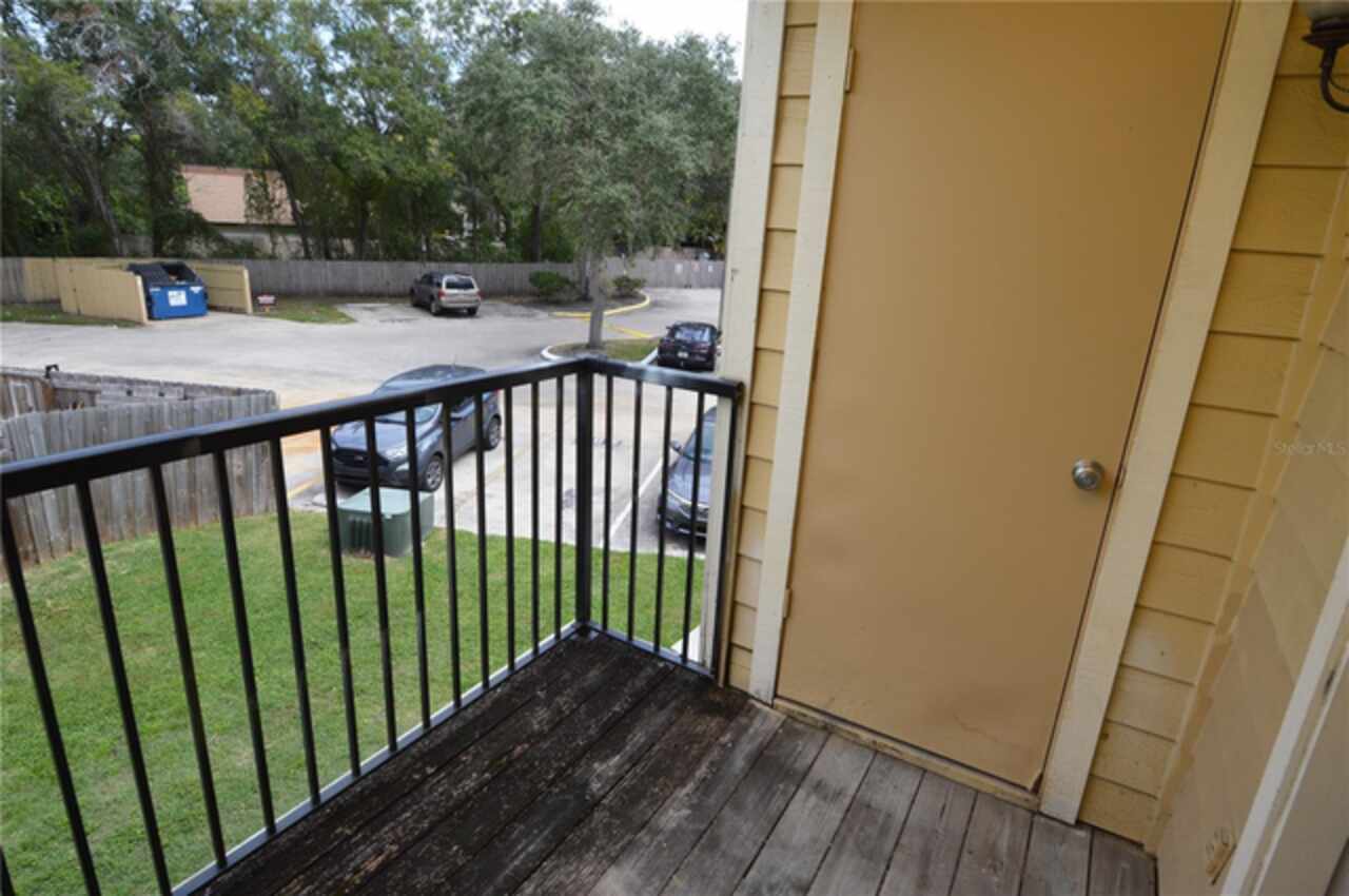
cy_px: 448
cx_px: 674
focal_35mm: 18
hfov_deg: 90.1
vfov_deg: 67.2
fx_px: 674
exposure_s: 1/125
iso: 100
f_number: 5.6
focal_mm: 12
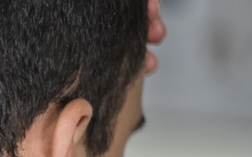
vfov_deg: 5.2
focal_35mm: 249
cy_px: 267
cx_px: -287
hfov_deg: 8.0
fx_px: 1709
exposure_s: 1/125
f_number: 1.4
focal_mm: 50
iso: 320
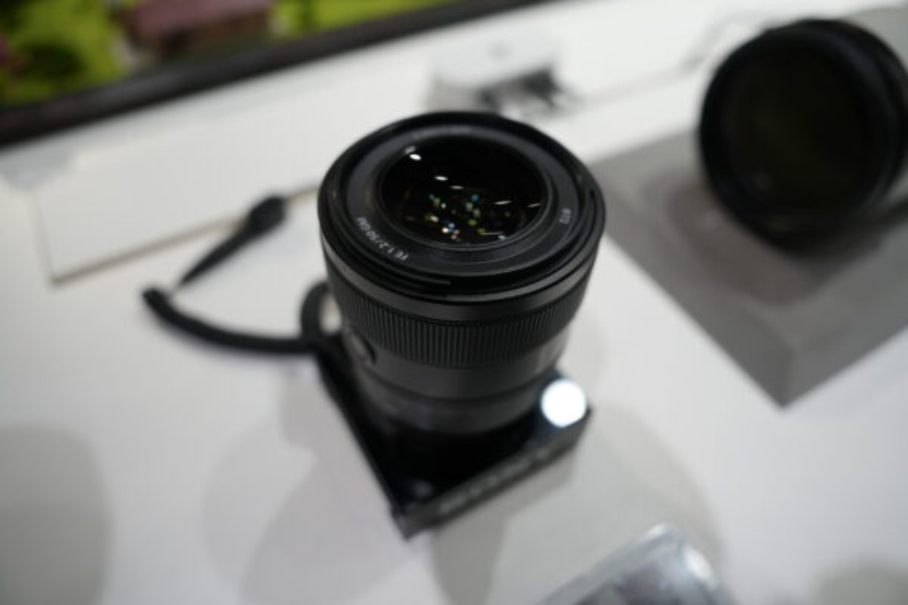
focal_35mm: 24
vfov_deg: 53.1
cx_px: 454
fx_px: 605
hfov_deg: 73.7
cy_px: 302
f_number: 2.8
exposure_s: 1/80
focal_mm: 24
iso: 100
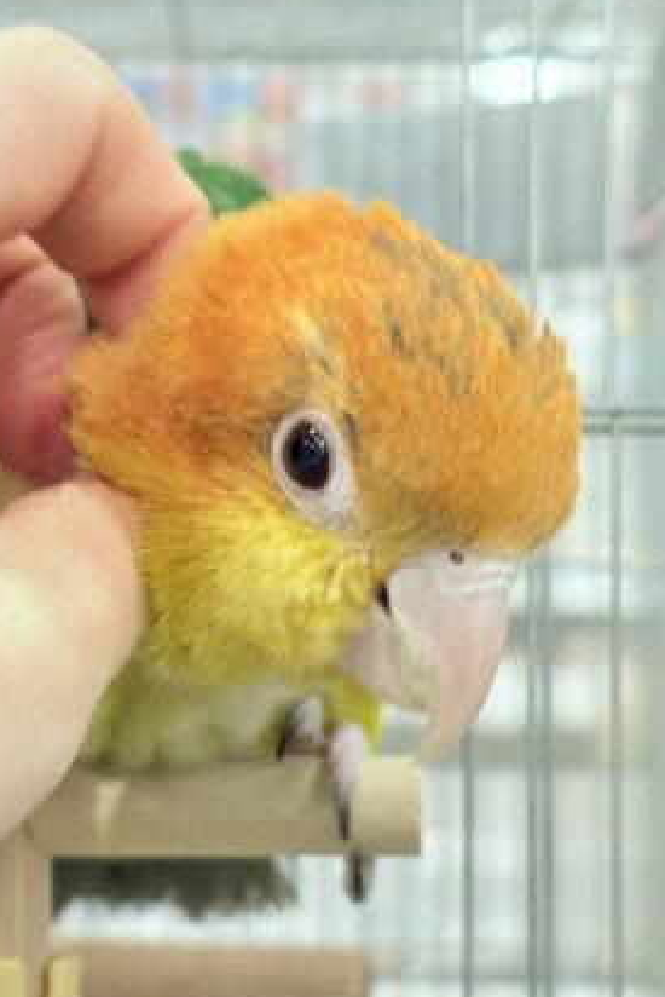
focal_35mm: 84
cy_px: 472
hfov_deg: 16.3
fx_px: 2325
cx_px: 285
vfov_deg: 24.2
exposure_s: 1/50
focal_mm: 5.96
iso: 80
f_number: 1.6
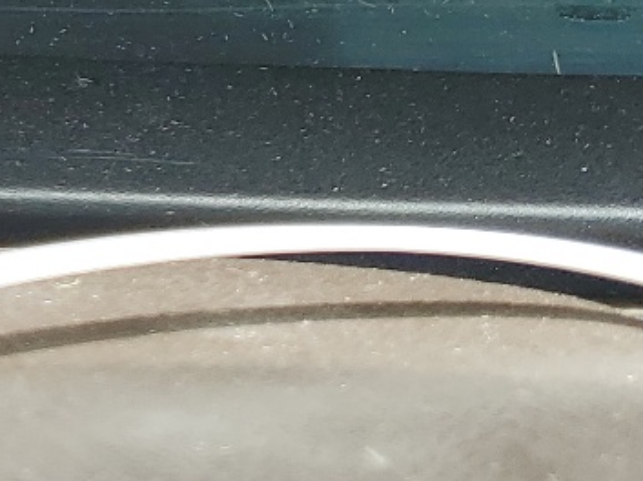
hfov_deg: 16.3
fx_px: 2190
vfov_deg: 11.2
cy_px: -525
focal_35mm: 118
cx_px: -51
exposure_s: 1/476
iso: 50
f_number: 1.5
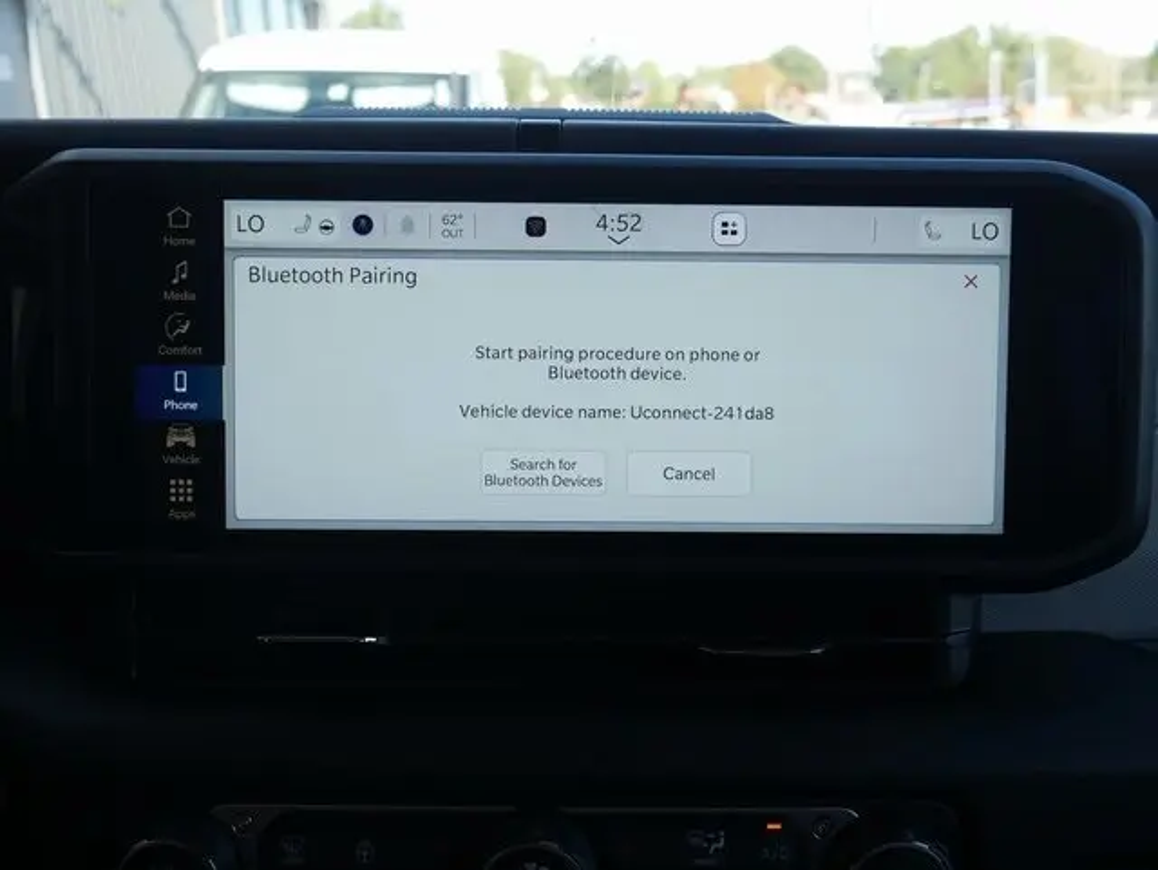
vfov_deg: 37.8
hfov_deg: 48.9
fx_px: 1272
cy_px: 435
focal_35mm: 38
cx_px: 579
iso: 200
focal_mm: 19
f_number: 5
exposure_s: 1/160
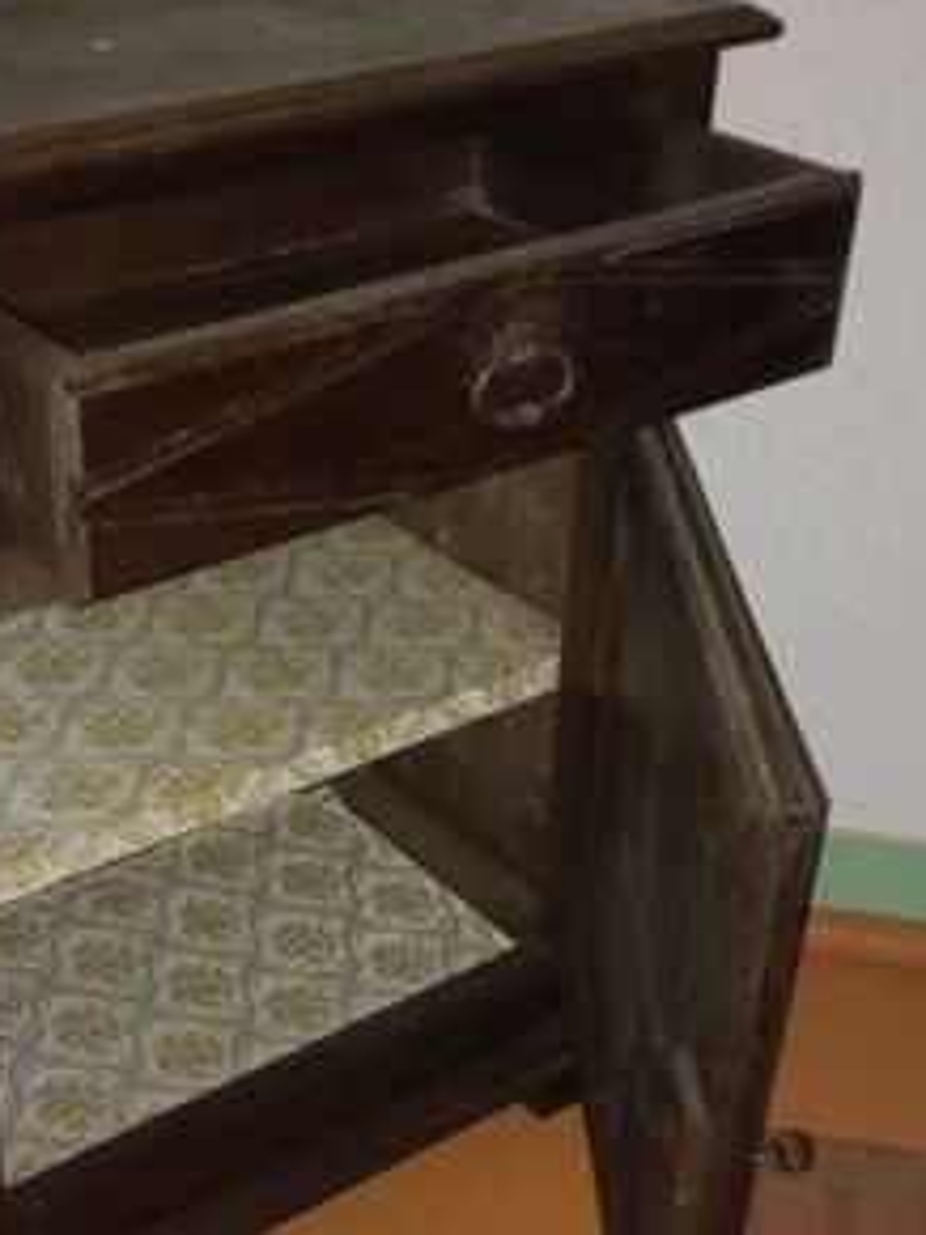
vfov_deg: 34.8
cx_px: 289
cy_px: 764
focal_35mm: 55
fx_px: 1963
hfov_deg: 26.4
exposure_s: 1/25
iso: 800
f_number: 1.8
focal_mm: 4.6
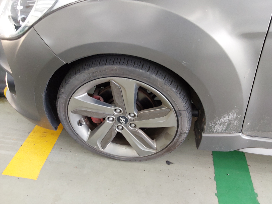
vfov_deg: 49.7
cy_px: 102
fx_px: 220
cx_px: 136
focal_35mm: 28
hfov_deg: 63.4
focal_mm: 2.91
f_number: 1.9
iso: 64
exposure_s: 1/60
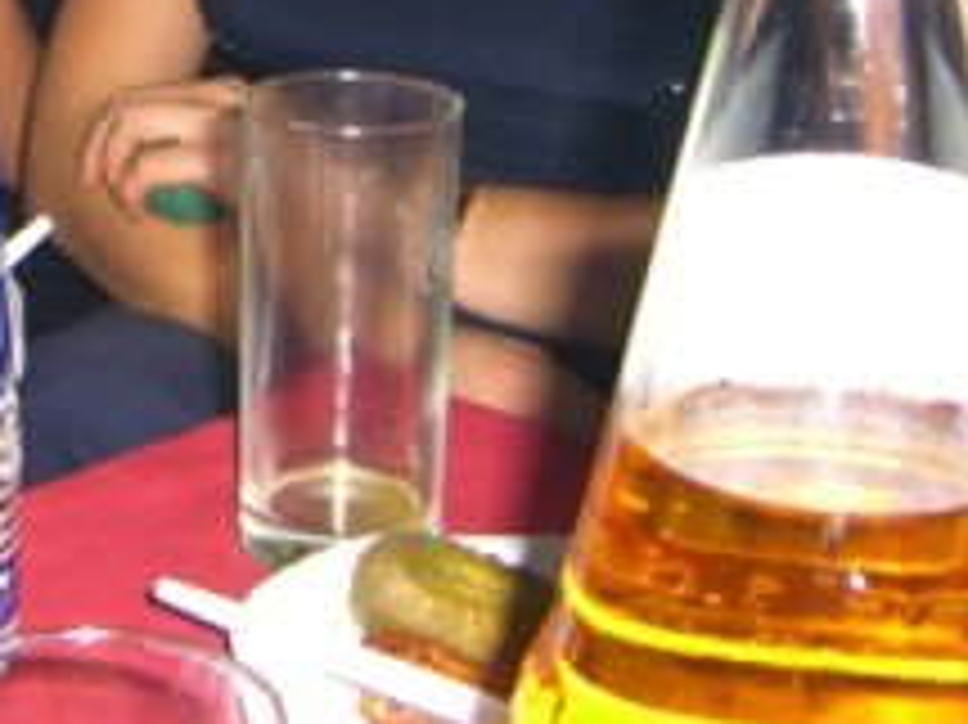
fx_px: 2963
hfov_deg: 18.0
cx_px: -54
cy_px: -270
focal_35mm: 106
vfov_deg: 13.4
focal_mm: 7.9
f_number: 2.8
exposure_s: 1/60
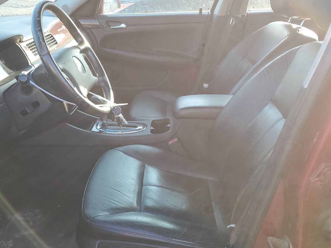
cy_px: 135
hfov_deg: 54.8
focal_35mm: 33
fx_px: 315
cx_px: 128
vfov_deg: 42.9
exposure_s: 1/175
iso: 50
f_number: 1.5
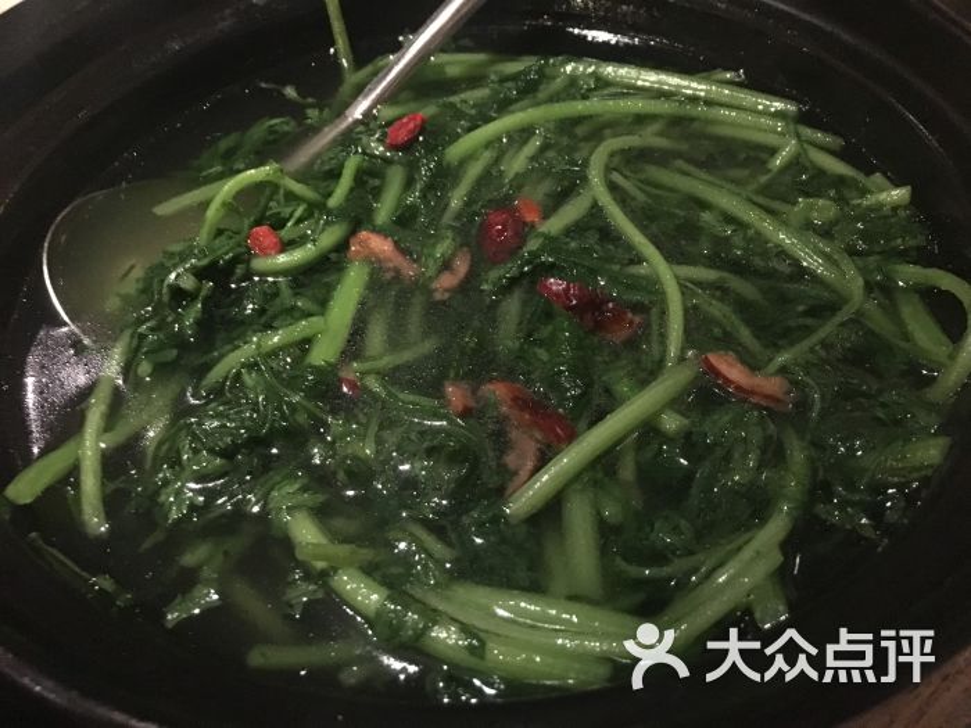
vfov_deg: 48.2
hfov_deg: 61.7
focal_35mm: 29
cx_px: 486
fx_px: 813
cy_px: 364
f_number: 2.2
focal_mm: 4.15
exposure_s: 1/17
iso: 800
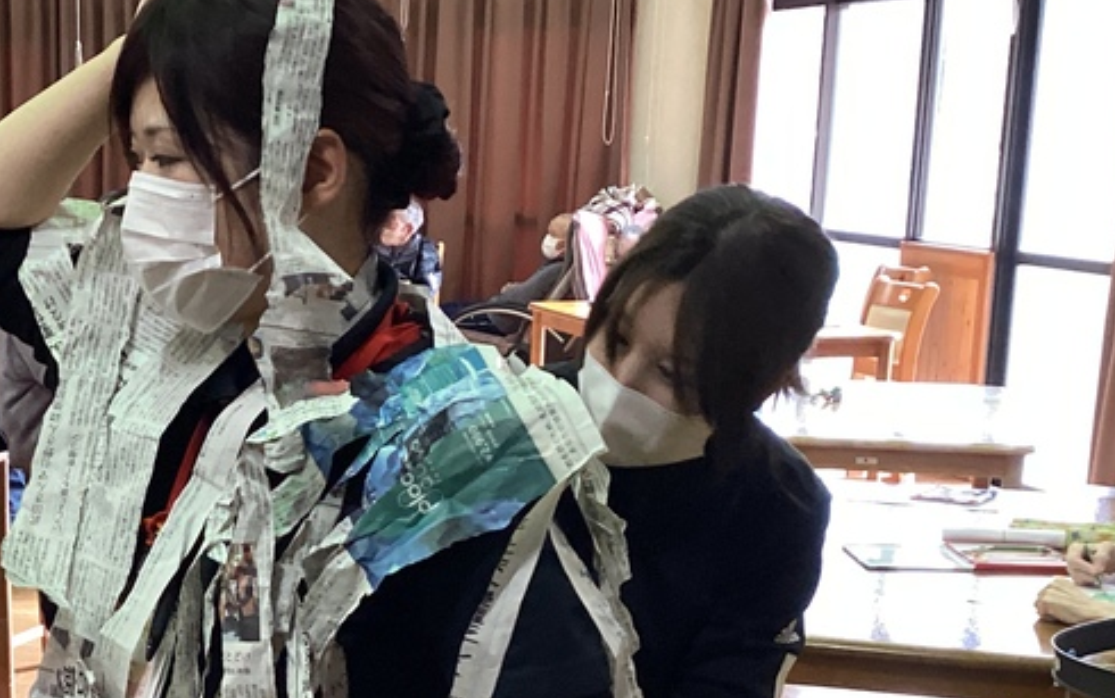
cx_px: 166
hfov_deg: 29.6
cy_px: 598
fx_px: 2037
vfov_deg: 19.2
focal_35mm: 67
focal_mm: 3.3
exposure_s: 1/50
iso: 250
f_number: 2.4
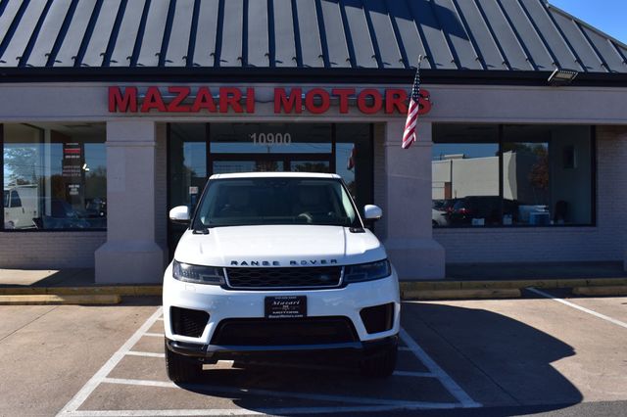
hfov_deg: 53.2
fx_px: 627
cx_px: 314
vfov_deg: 36.8
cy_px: 208
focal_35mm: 36
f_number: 11
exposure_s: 1/500
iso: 360
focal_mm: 24
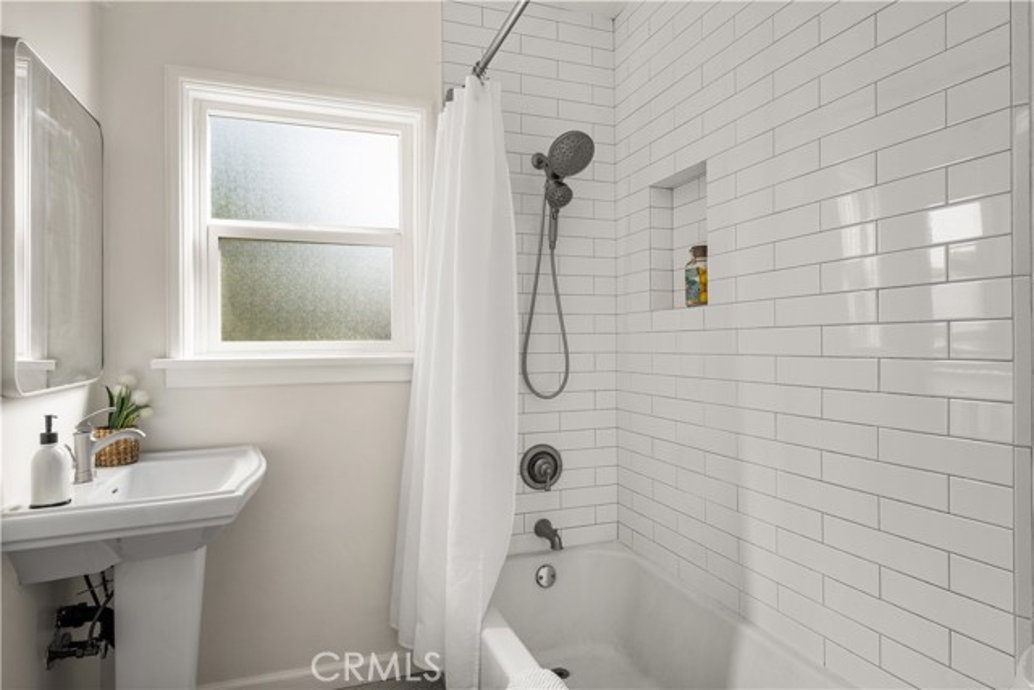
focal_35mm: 20
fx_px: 560
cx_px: 517
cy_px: 345
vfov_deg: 63.2
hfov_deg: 85.4
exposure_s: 1/25
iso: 100
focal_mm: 19.5
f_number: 6.3
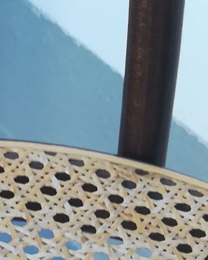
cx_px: -40
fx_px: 970
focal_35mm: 126
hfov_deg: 12.0
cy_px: 606
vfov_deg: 12.4
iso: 50
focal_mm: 3.83
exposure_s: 1/114
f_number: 2.2
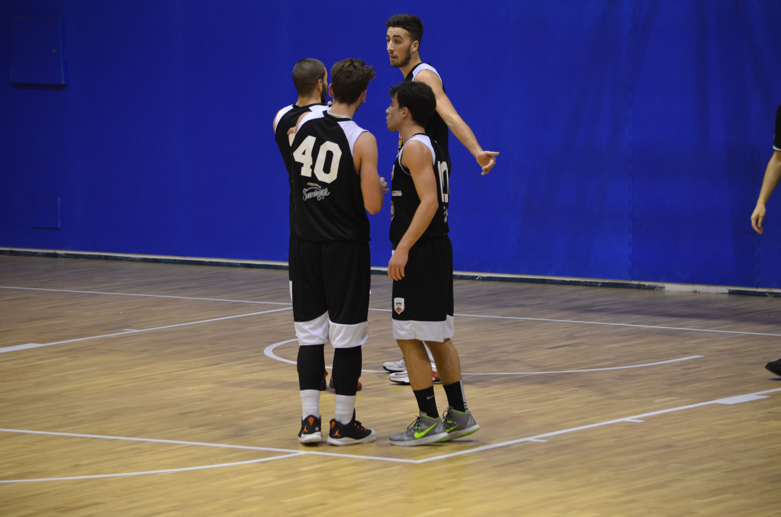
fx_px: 4059
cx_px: 390
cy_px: 258
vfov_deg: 7.3
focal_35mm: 188
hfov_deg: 11.0
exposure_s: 1/60
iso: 640
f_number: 4.8
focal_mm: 125
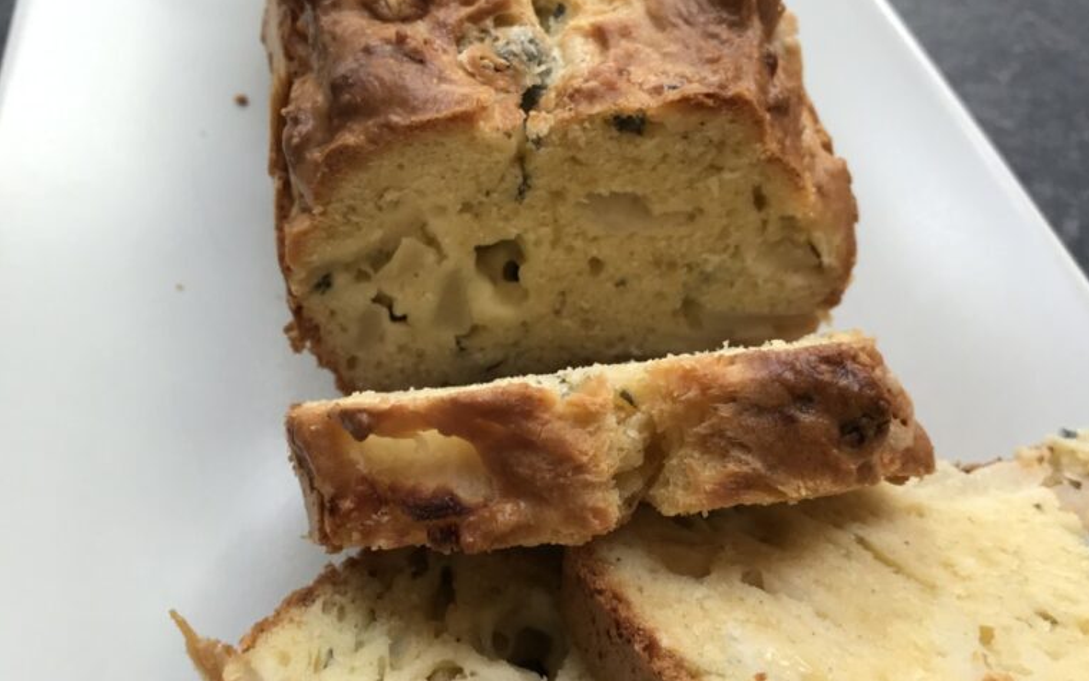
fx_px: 1187
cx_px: 549
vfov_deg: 32.0
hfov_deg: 49.3
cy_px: 337
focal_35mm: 40
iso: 32
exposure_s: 1/50
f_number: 1.8
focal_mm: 3.99
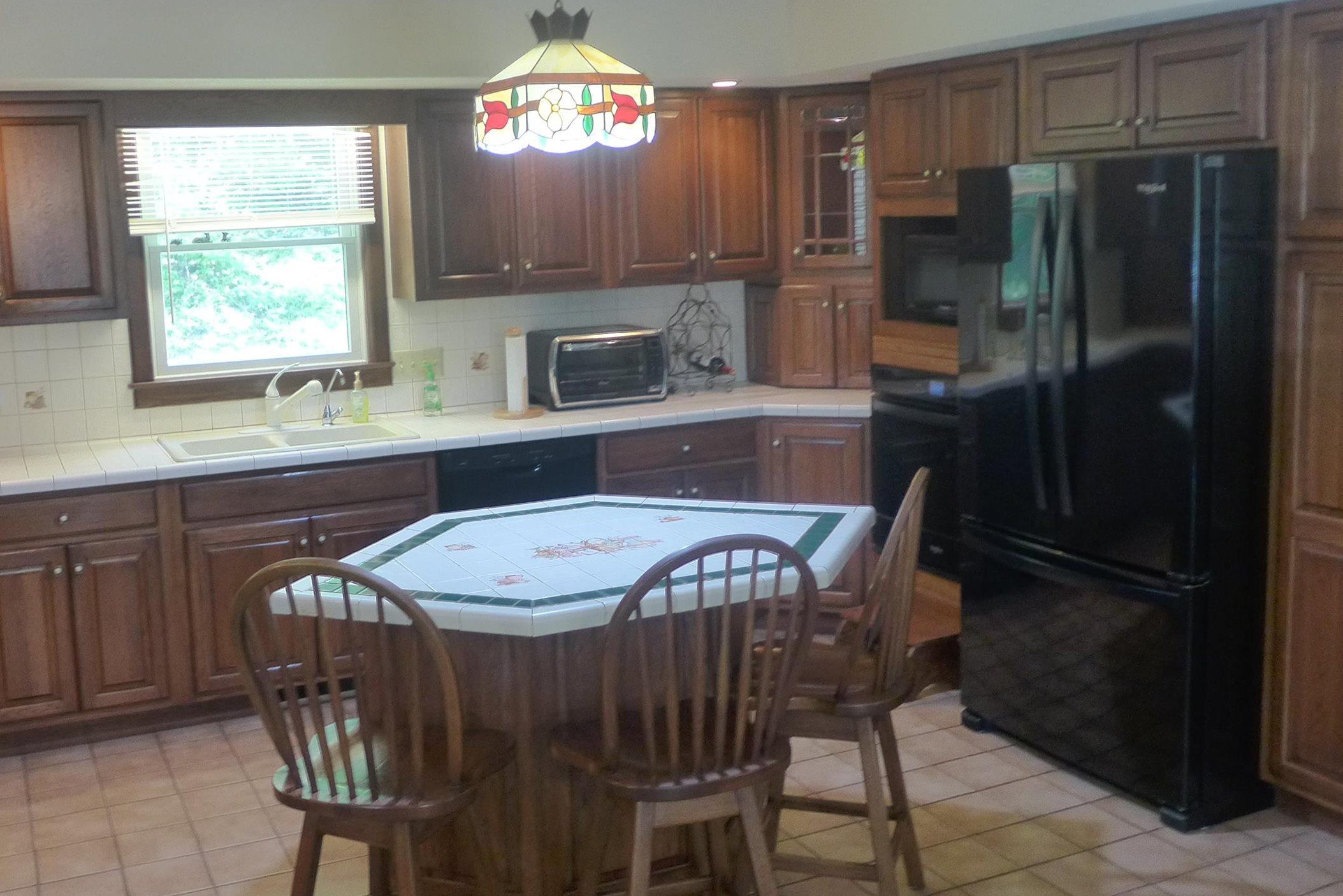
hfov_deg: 54.2
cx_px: 560
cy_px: 395
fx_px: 1306
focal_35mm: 35
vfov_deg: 37.8
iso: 400
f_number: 1.4
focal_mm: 4.7
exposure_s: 1/100
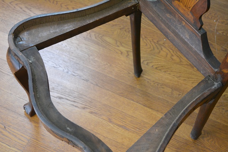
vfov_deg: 25.1
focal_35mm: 54
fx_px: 342
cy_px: 76
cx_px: 114
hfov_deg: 36.9
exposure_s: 1/30
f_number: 5
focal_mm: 36
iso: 1600
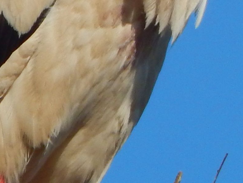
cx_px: 26
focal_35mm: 3941
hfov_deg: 0.5
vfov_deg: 0.4
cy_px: -74
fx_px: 27670
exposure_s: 1/800
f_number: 5.8
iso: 125
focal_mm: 120
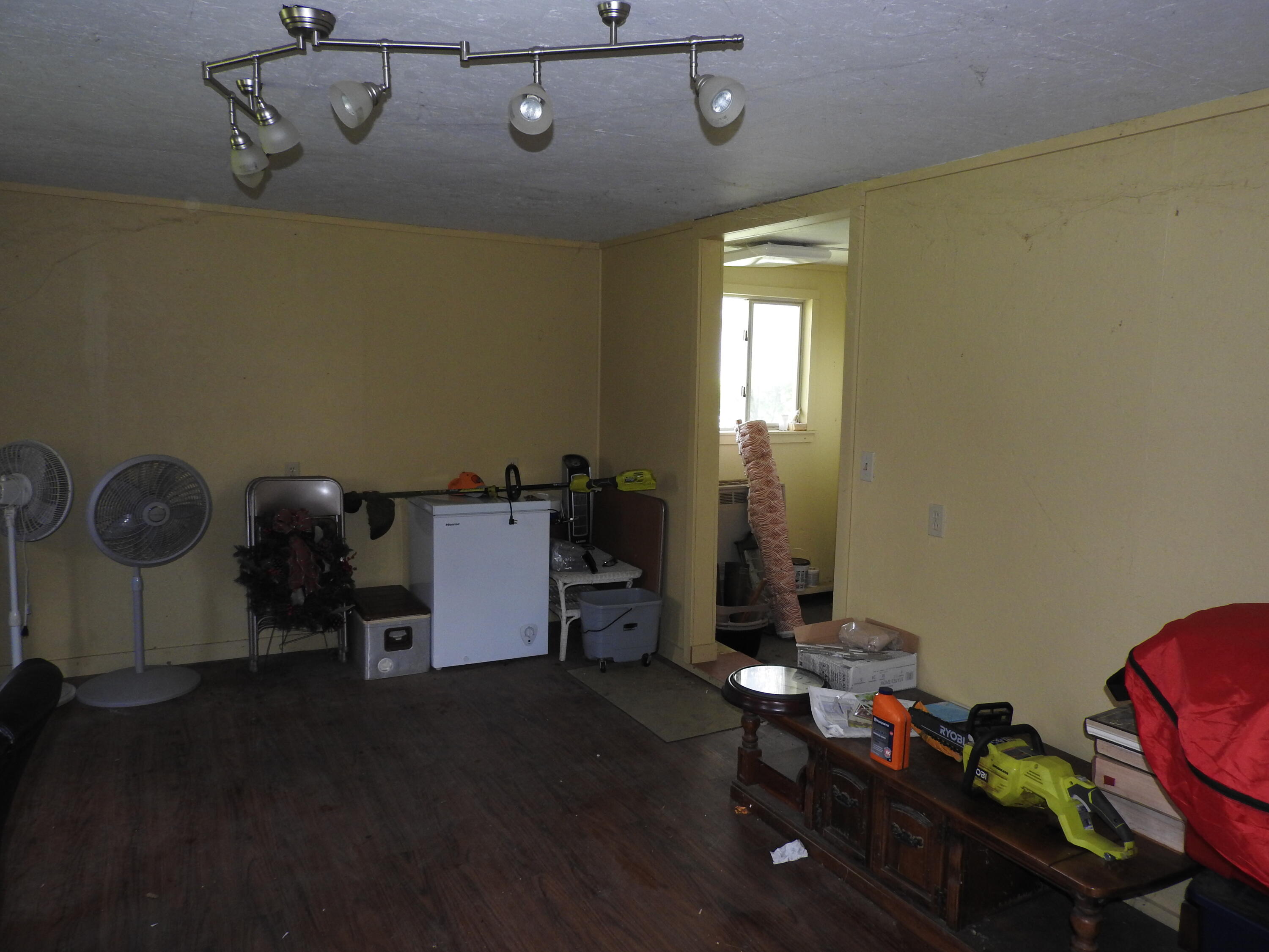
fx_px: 880
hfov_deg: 71.6
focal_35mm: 24
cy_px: 476
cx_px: 634
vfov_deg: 56.8
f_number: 3.3
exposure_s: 1/30
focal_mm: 4.3
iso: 200
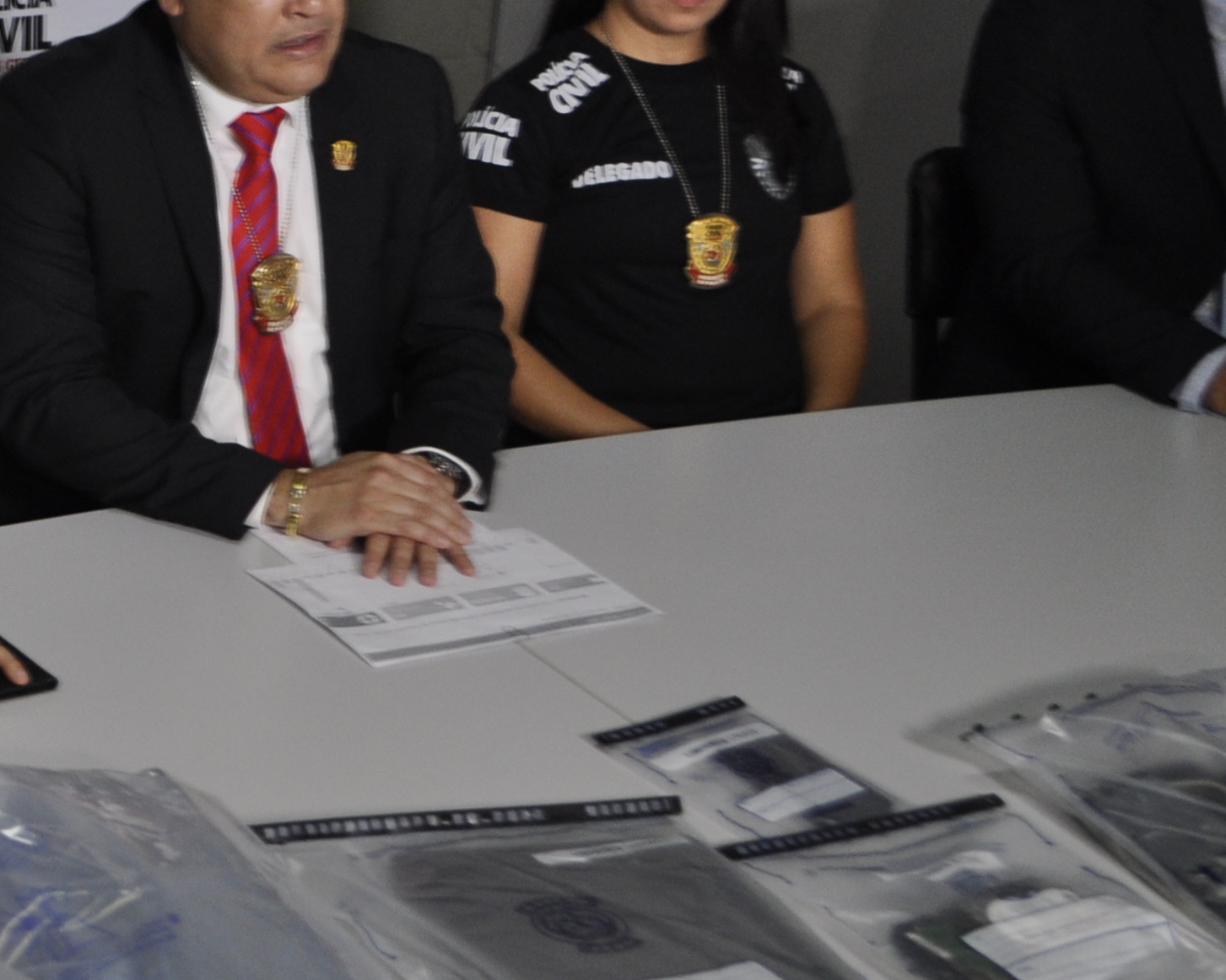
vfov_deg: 18.4
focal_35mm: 83
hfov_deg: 21.5
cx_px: -202
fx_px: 3011
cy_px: 284
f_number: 4
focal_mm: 20
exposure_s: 1/60
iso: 500
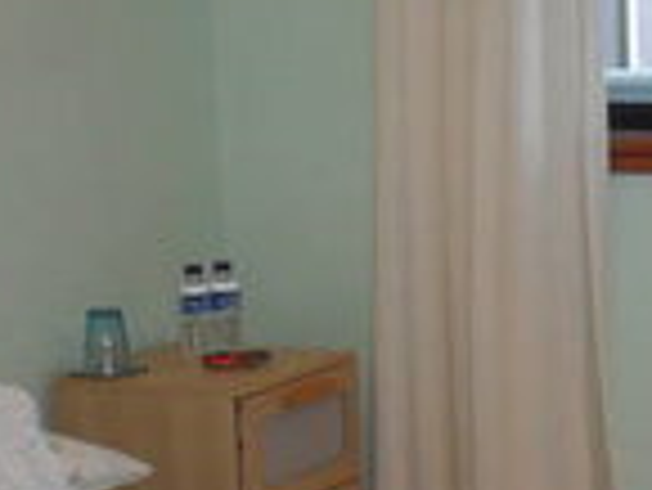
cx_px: 661
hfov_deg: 16.6
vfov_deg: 12.4
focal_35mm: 116
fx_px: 2187
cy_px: 611
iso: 200
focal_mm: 6.3
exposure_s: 1/45
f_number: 3.2
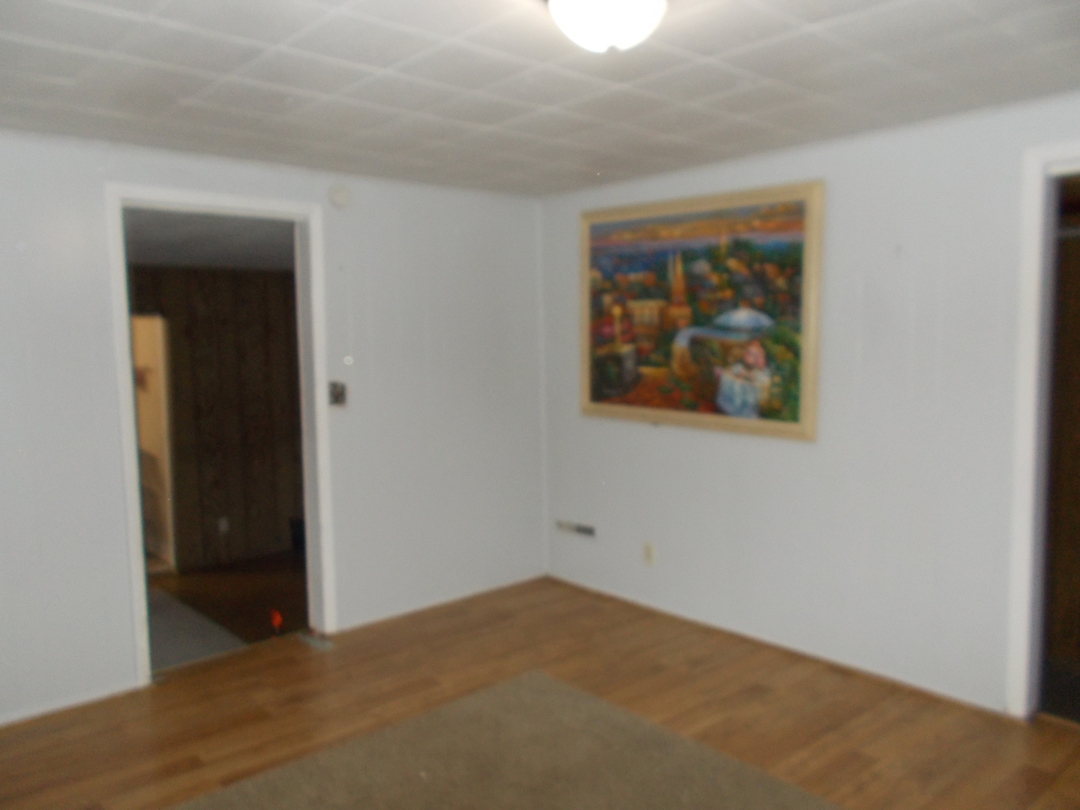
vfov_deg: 53.1
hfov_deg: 67.3
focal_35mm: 26
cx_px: 540
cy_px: 405
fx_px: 811
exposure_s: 1/25
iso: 250
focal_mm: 4.6
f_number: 3.2
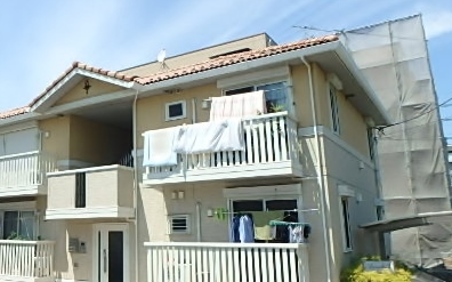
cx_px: 111
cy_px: 134
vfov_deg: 35.3
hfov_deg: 51.6
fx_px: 443
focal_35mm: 36
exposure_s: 1/400
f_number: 6
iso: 125
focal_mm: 3.7
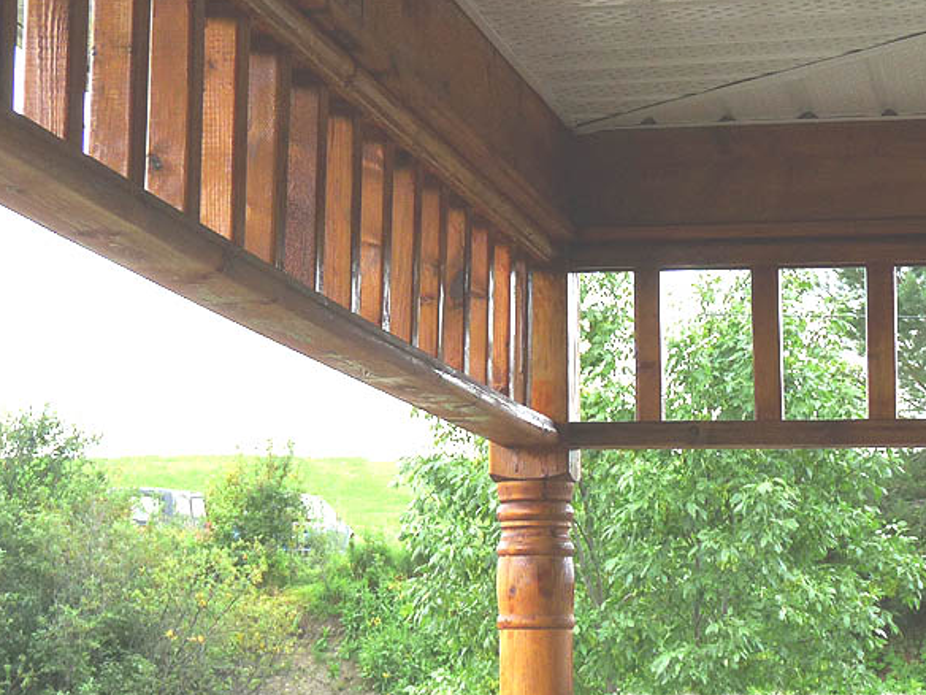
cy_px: 348
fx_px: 3050
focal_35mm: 114
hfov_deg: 17.3
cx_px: 450
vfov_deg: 13.0
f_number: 4
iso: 100
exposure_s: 1/200
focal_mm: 10.4
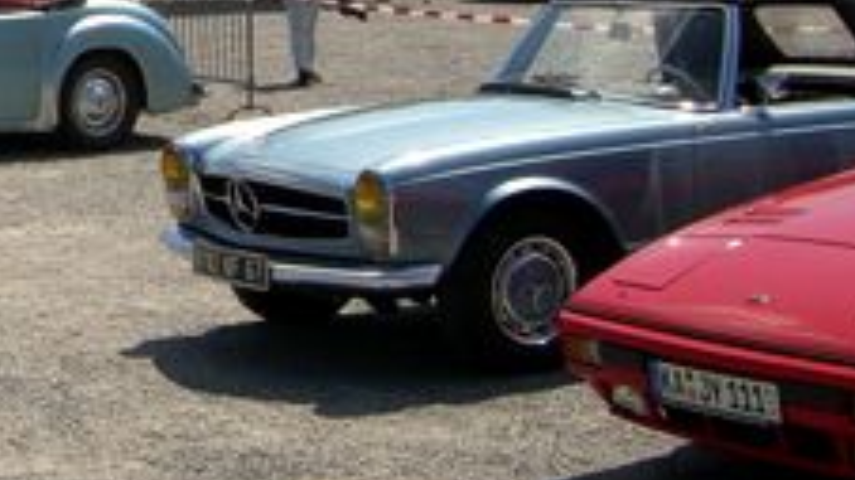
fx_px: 2652
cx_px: -216
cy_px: -68
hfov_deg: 17.3
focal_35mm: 117
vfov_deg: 10.2
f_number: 4.3
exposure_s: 1/1250
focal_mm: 6.2
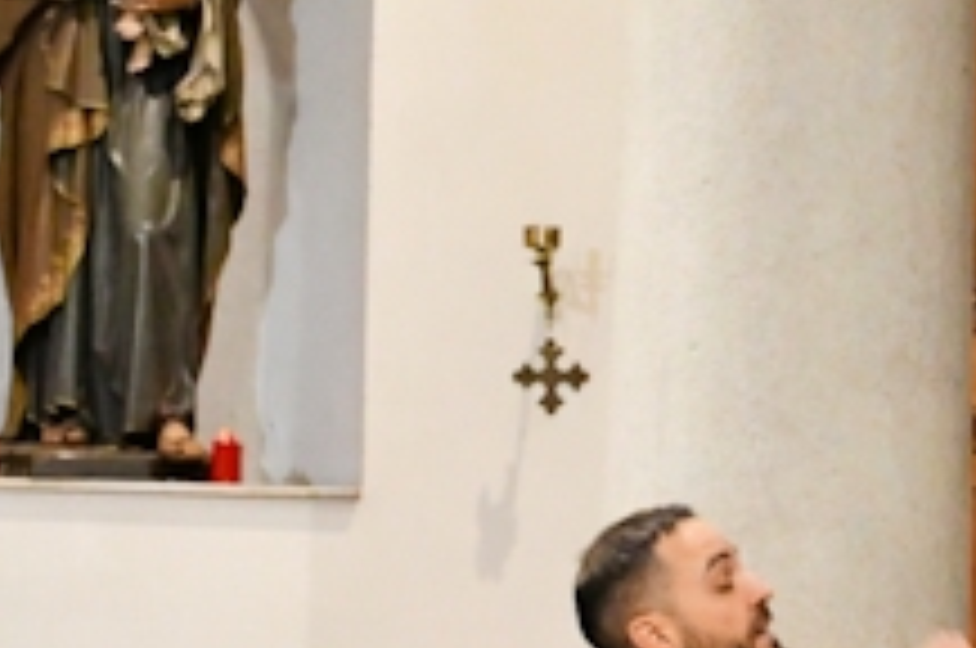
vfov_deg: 7.0
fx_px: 5198
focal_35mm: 192
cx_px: 1462
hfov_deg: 10.4
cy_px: 889
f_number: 4.2
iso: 6400
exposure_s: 1/60
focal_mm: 35
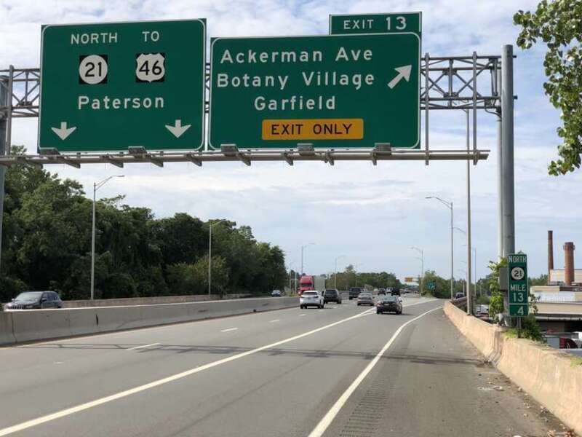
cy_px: 218
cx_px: 291
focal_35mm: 52
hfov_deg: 36.8
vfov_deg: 28.0
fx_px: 874
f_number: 2.4
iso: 16
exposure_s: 1/1389
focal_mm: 6
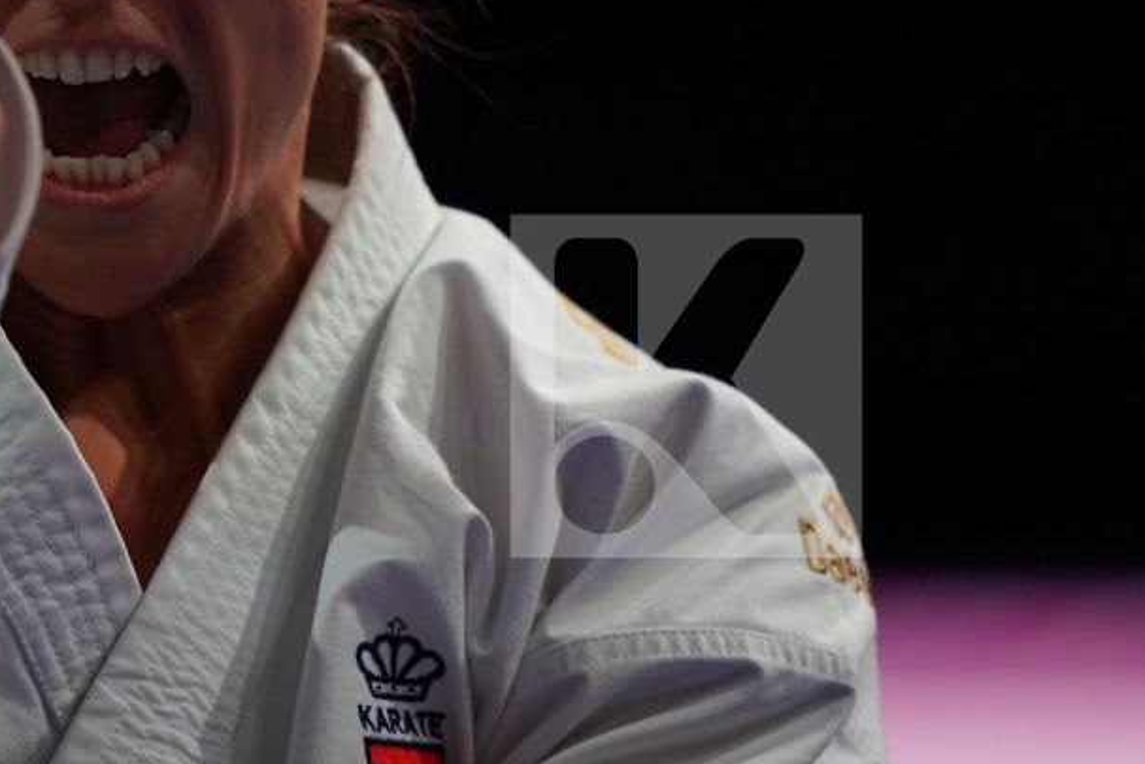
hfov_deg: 1.7
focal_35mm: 1186
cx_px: 47
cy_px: 387
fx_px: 37728
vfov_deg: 1.2
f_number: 2.8
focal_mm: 400
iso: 800
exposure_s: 1/500
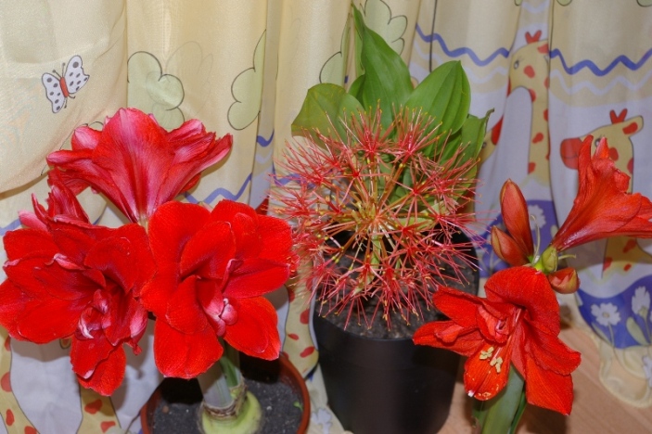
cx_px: 326
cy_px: 217
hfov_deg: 24.6
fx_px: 1493
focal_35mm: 82
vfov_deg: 16.5
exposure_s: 1/60
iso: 200
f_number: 9.5
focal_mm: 55
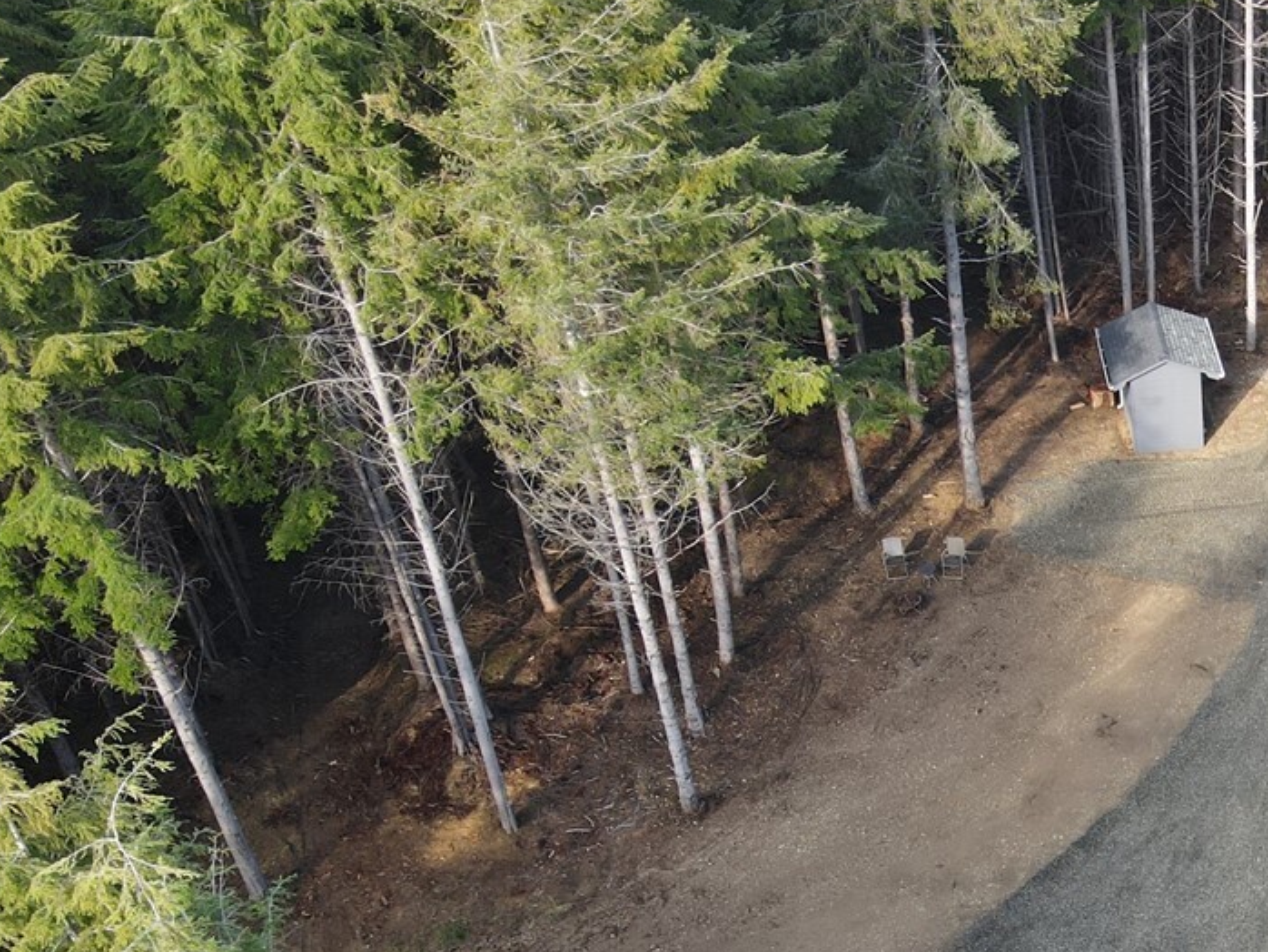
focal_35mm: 55
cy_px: 976
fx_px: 2015
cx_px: 1313
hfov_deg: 31.8
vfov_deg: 25.2
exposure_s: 1/50
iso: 100
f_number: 2.8
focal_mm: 4.5
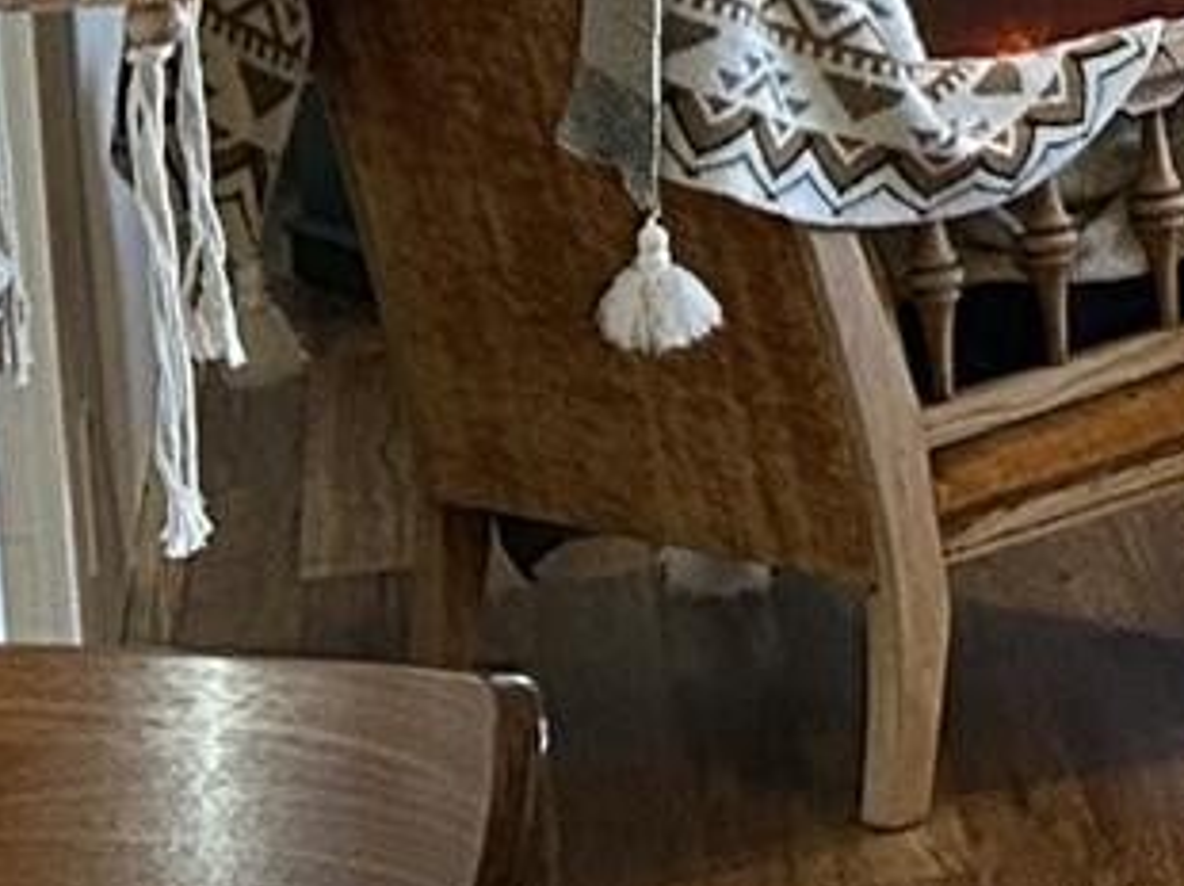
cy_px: -248
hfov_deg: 9.8
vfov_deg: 8.5
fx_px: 5879
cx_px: 3075
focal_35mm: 172
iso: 400
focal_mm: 5.7
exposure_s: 1/60
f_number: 1.5
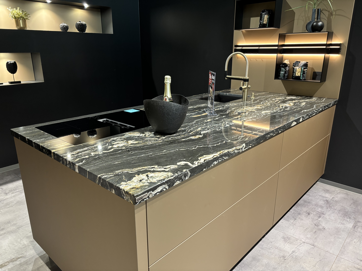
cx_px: 181
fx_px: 272
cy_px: 136
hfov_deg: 67.3
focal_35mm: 26
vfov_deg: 53.1
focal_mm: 5.96
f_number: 1.6
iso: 250
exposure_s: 1/50
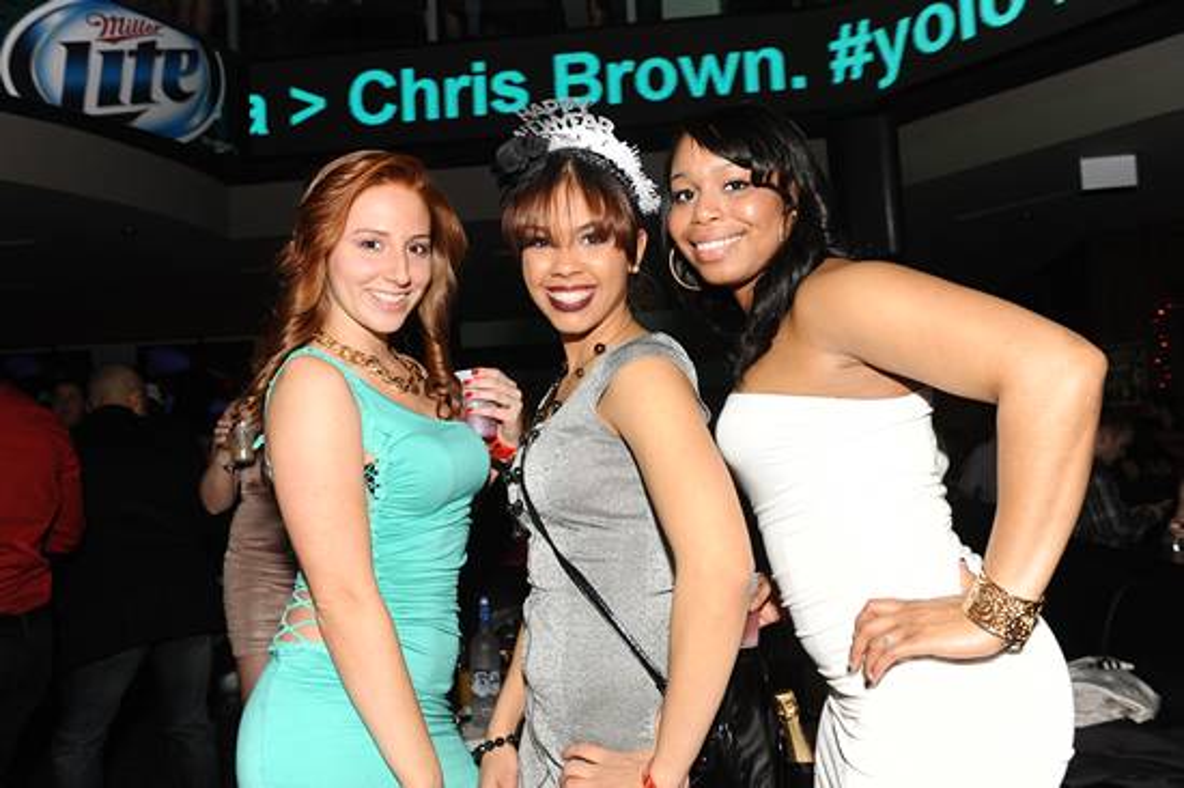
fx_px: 1019
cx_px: 592
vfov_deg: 42.3
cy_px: 394
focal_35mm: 31
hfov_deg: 60.3
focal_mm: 31
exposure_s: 1/250
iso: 800
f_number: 5.6
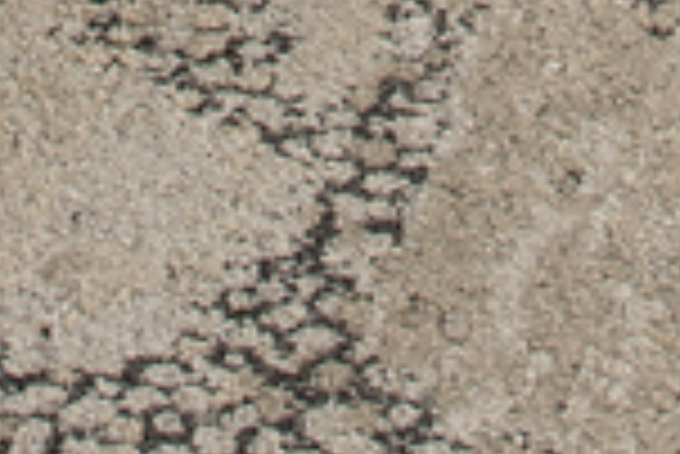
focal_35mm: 286
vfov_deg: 3.6
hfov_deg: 7.2
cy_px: -2904
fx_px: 5407
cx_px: 639
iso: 64
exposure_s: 2.5
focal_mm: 24
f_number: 11
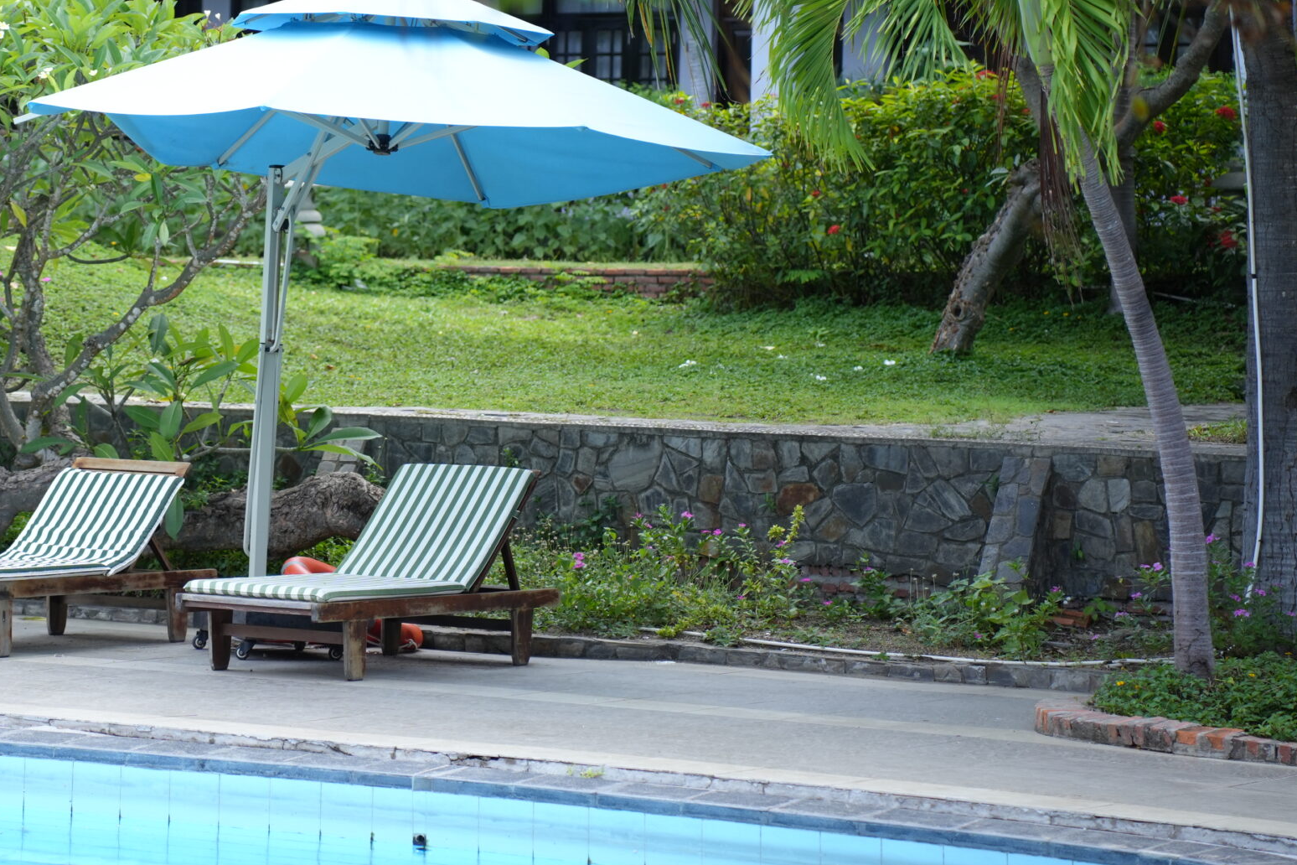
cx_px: 263
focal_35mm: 124
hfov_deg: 16.4
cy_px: 178
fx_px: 4467
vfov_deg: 11.0
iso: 400
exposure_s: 1/1250
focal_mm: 75
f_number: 2.8
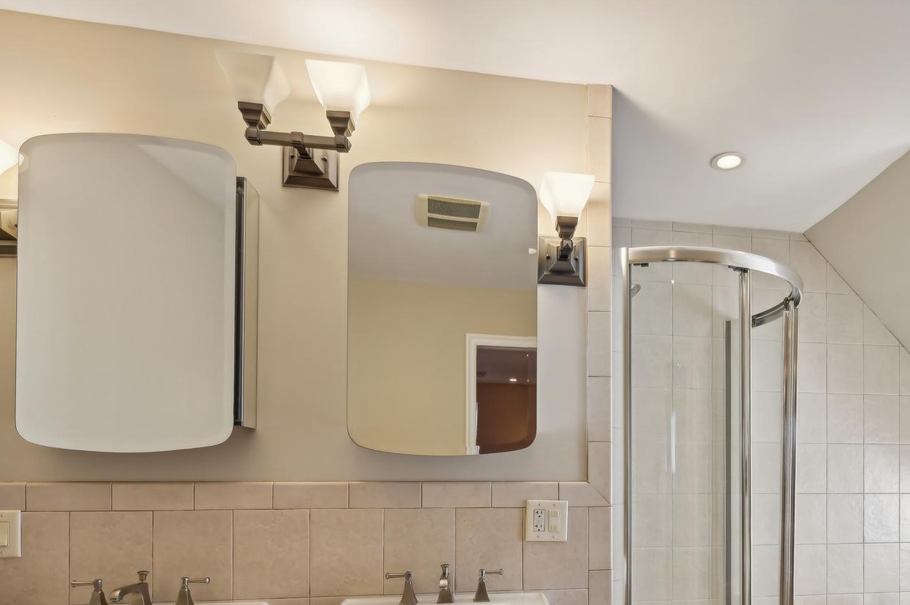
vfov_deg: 51.4
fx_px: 581
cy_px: 489
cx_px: 579
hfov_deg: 74.6
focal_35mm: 23
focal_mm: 14
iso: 400
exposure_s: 1/15
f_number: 8
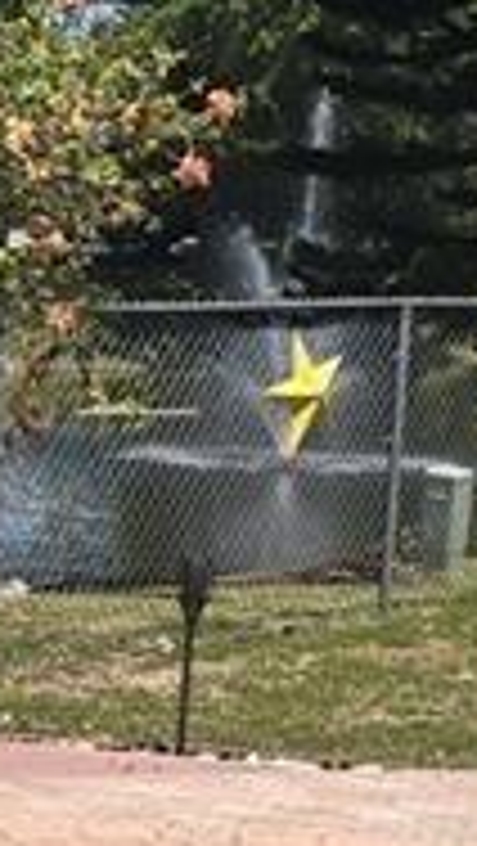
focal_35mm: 160
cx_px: -608
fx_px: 3591
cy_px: 824
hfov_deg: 7.2
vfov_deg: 13.3
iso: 12
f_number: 1.7
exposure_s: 1/1276
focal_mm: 6.3
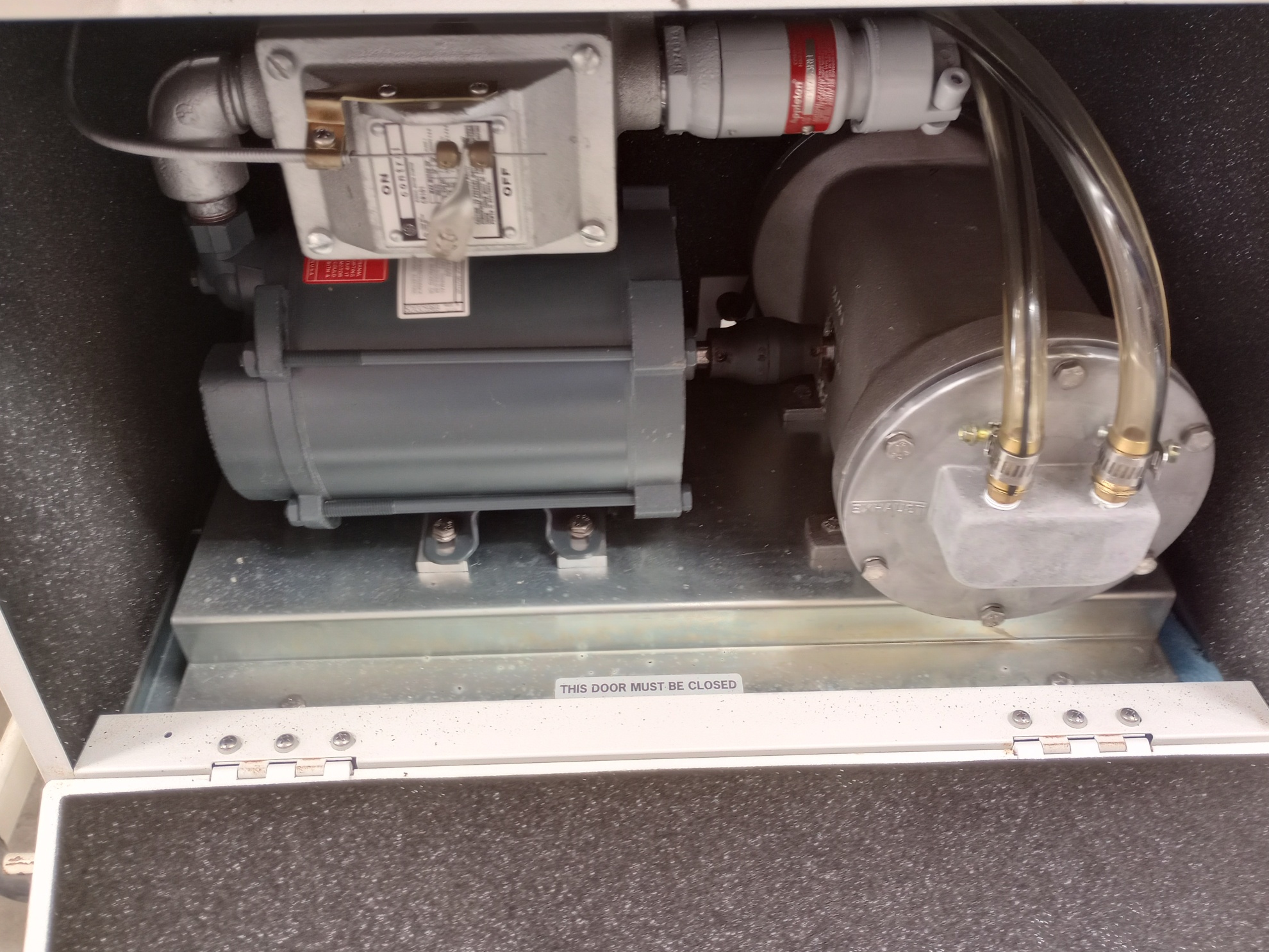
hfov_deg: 61.7
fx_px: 1063
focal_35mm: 29
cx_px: 651
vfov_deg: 48.2
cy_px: 491
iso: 475
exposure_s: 1/30
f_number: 1.8
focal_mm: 4.27
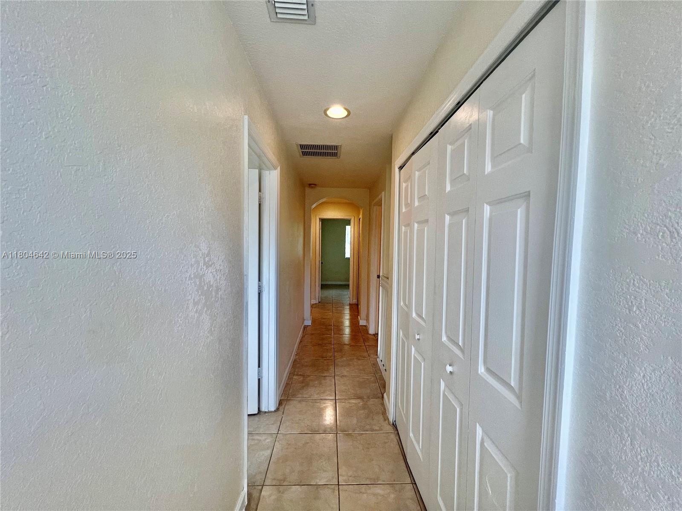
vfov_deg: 89.9
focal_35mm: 13
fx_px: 256
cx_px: 341
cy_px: 256
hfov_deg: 106.2
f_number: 1.8
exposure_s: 1/120
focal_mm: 1.57
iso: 80
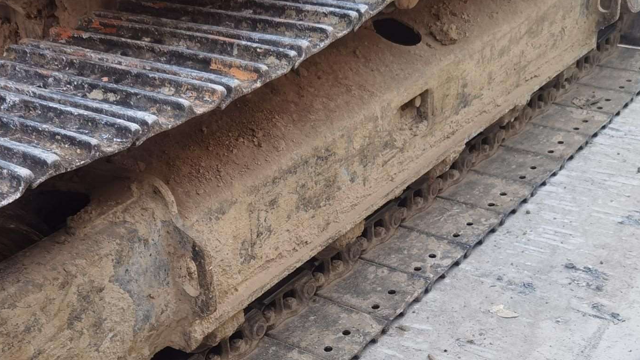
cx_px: 316
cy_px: 273
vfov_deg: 21.6
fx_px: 933
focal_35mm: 55
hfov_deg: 37.8
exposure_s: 1/161
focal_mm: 6.71
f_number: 1.9
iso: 50
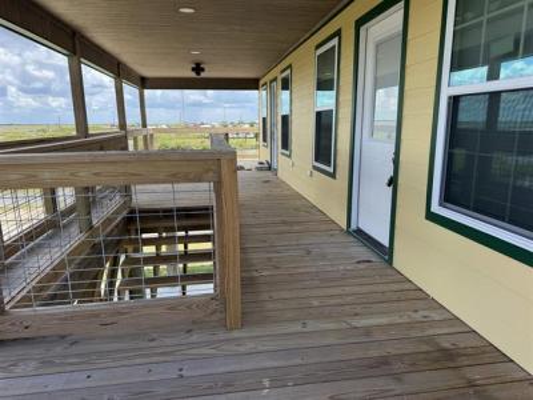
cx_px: 266
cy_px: 200
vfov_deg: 56.8
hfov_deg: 71.6
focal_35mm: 24
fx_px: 370
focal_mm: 6.76
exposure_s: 1/1215
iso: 80
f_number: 1.78
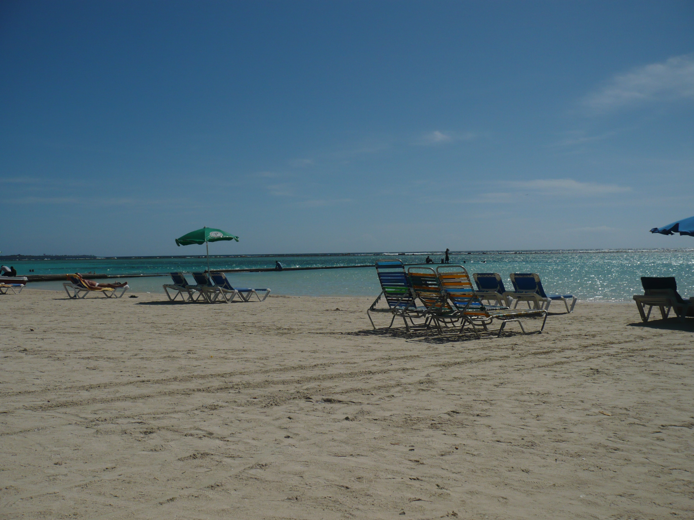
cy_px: 260
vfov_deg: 40.7
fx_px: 702
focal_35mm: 35
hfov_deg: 52.6
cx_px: 347
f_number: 8
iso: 100
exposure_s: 1/1300
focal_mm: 5.8
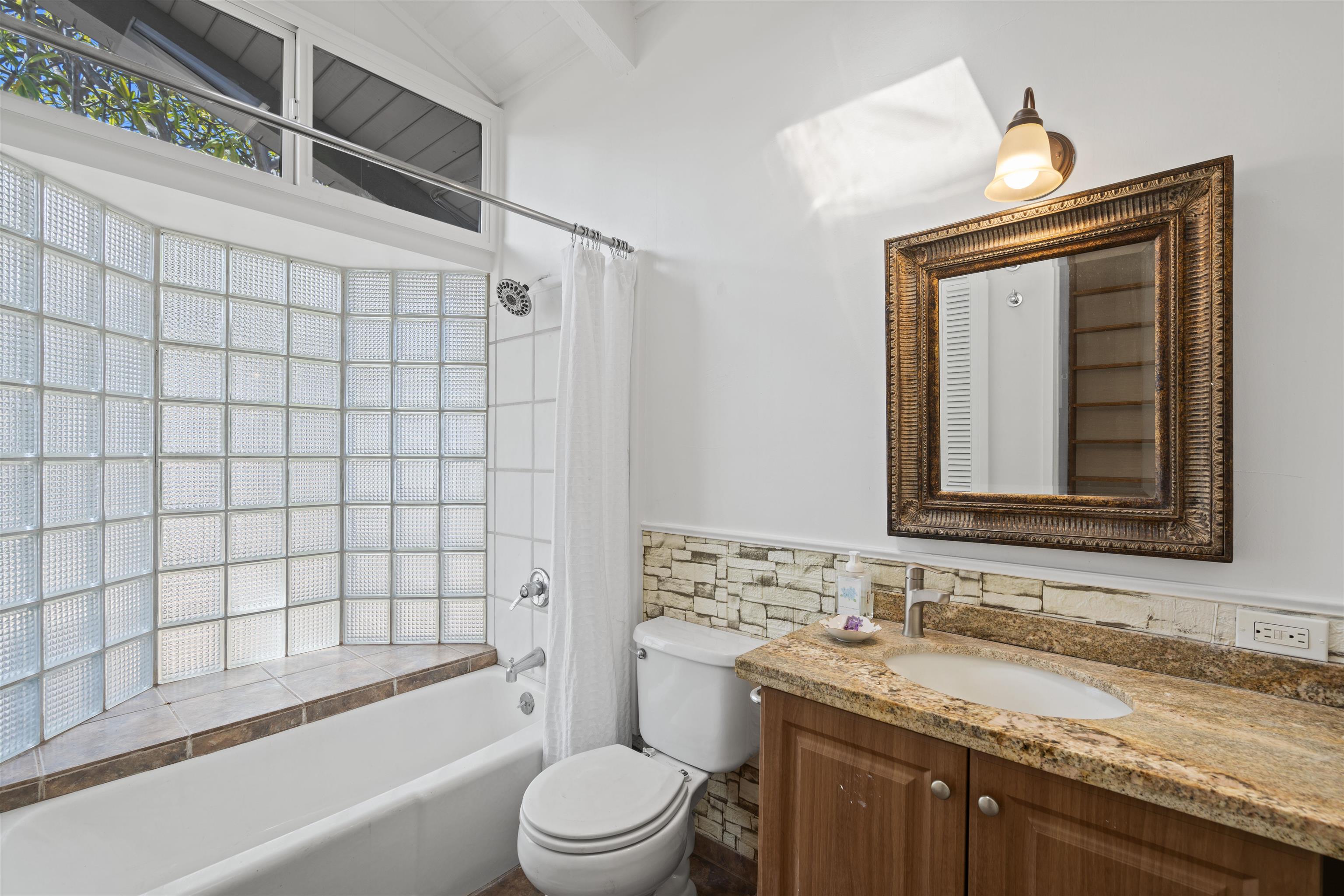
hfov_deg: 96.7
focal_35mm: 16
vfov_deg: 73.7
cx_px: 672
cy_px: 448
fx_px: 597
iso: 100
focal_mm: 16
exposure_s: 1/6
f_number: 8
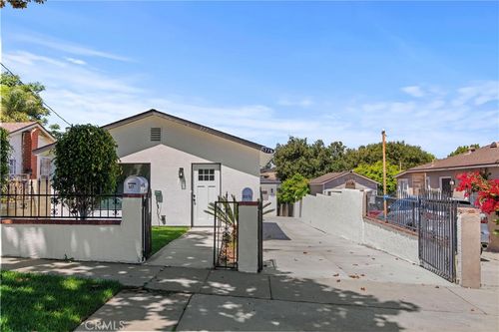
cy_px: 166
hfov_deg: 61.8
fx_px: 417
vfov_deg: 43.4
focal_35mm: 30
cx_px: 250
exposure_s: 1/125
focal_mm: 30.1
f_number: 6.3
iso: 64
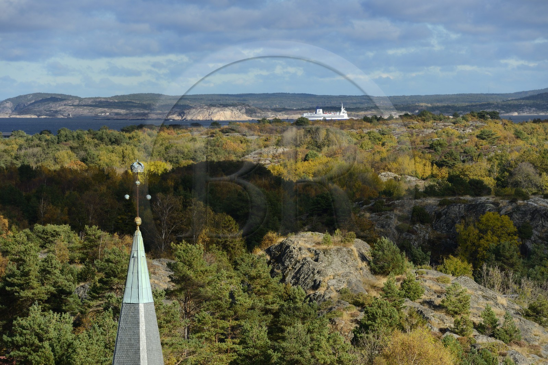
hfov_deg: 10.3
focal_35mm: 200
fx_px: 3042
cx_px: 274
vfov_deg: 6.9
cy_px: 182
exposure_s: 1/320
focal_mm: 200
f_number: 9
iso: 200
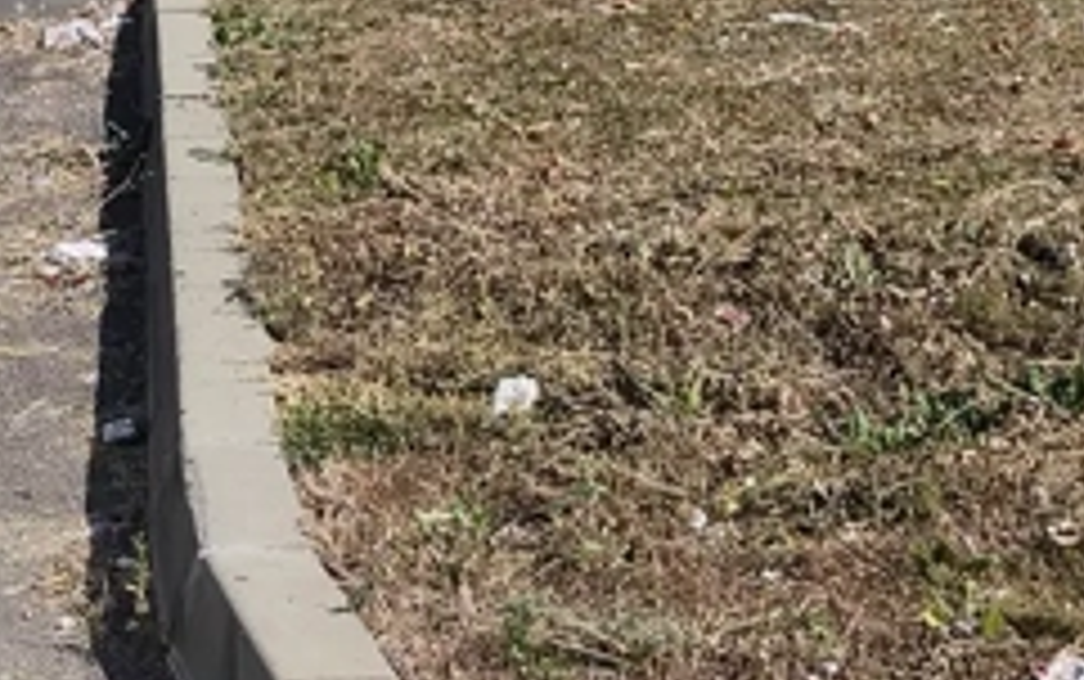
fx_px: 2986
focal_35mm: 101
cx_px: -436
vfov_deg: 13.0
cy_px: 414
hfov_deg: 18.7
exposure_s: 1/1781
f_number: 1.65
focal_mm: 6.18
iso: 50
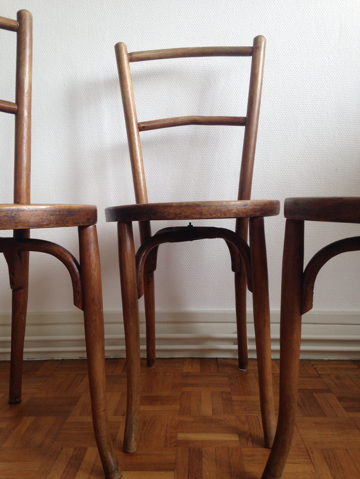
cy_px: 240
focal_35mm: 33
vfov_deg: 55.4
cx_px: 180
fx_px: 458
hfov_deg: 42.9
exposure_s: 1/60
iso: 64
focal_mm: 4.12
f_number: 2.4
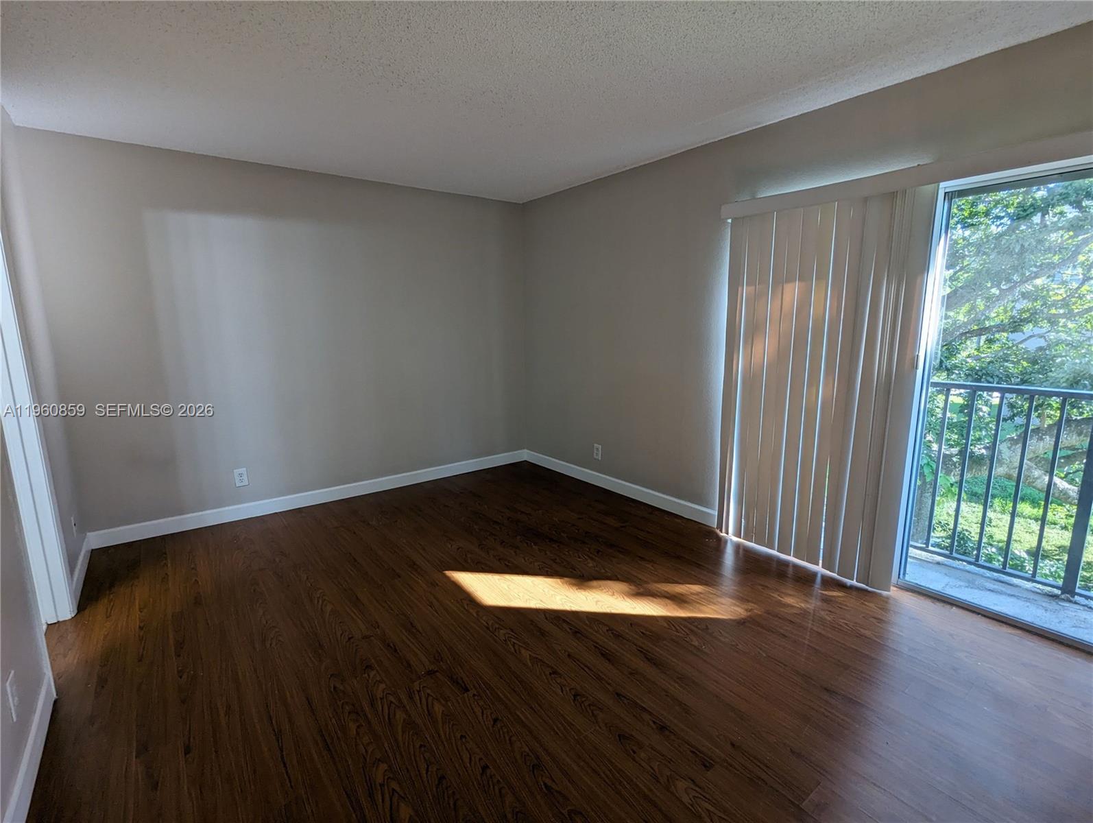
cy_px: 412
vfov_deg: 78.2
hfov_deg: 94.4
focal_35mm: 16
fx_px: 506
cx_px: 546
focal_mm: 2.35
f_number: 2.2
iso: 50
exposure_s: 1/48.5
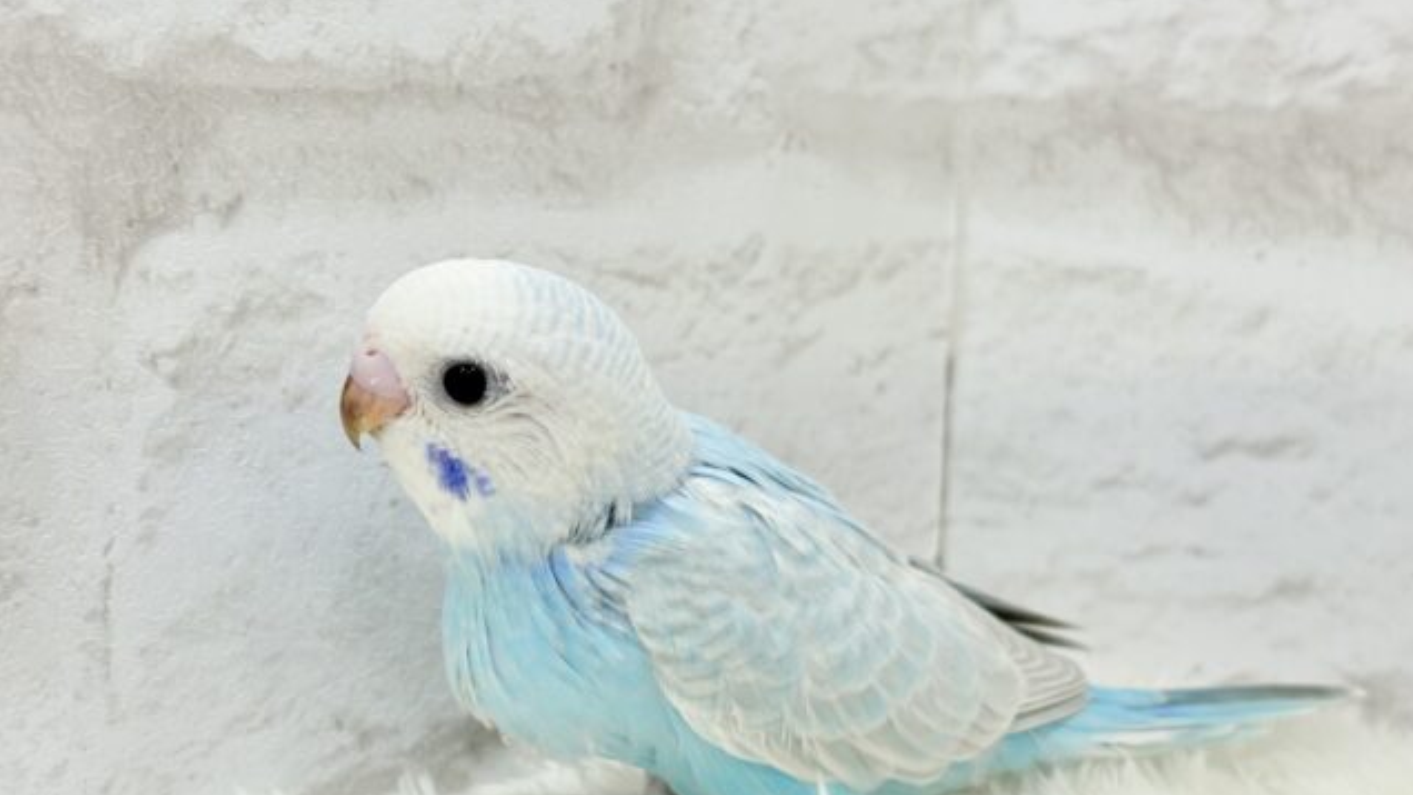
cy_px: 484
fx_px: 2136
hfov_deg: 36.6
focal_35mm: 57
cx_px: 709
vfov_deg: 21.1
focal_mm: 5.96
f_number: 1.6
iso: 64
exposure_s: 1/100
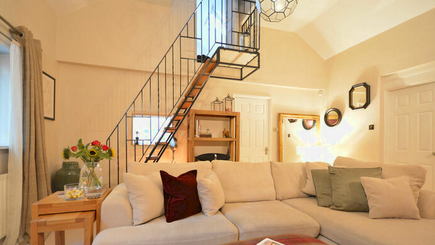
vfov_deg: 66.7
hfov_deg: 99.4
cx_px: 220
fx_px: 185
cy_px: 141
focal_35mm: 16
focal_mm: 10
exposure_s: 1/10
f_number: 4
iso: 1600
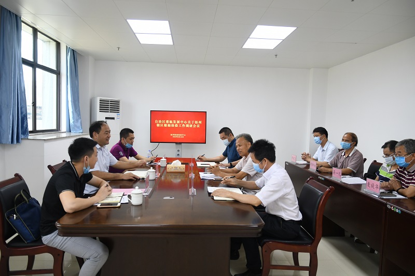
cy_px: 138
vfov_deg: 53.1
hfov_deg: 73.8
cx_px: 208
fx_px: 277
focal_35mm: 24
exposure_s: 1/160
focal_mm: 16
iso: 640
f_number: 3.5
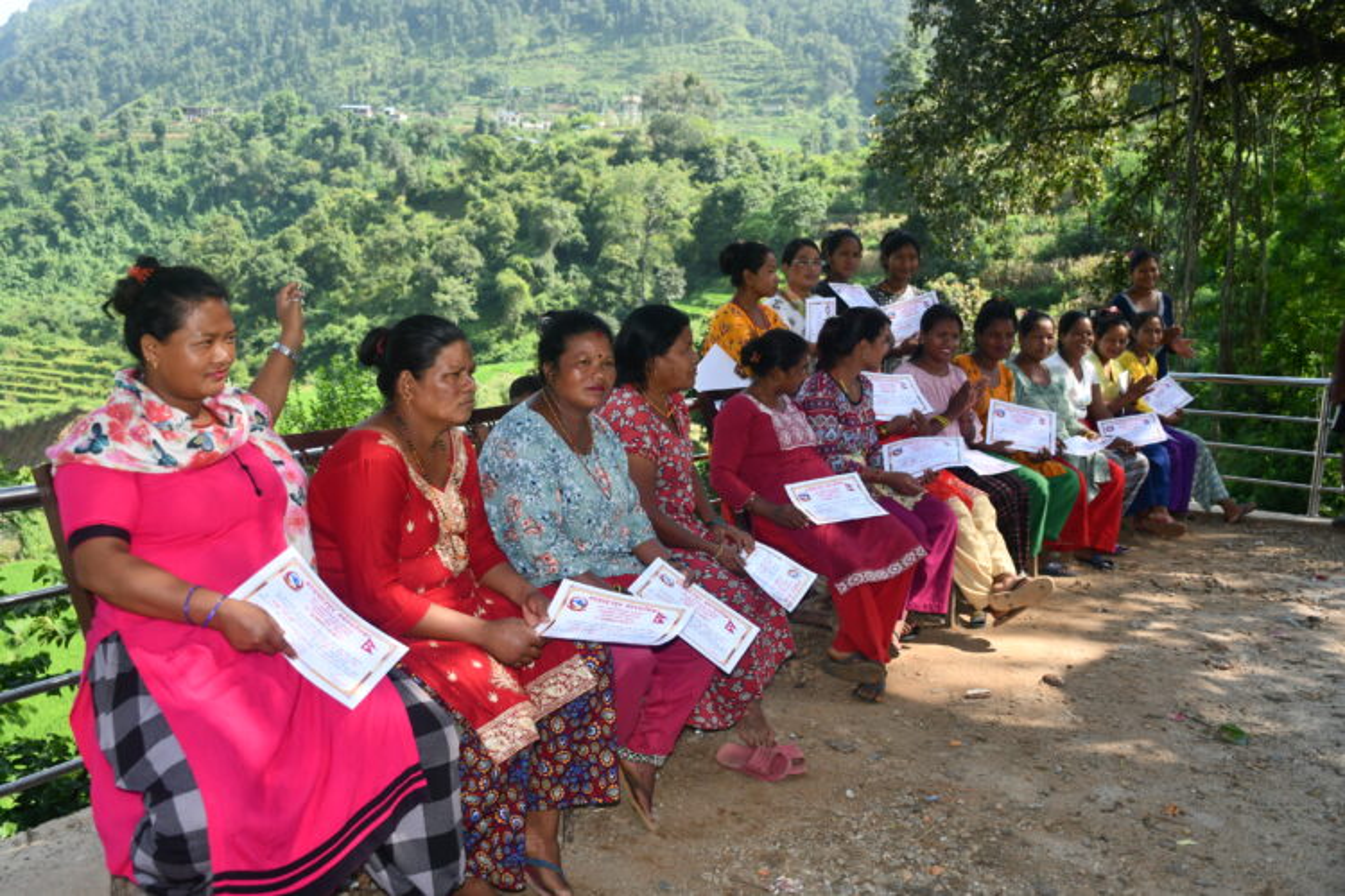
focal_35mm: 34
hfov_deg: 55.8
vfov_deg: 38.9
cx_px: 672
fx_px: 1270
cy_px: 448
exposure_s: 1/250
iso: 100
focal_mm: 23
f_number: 4
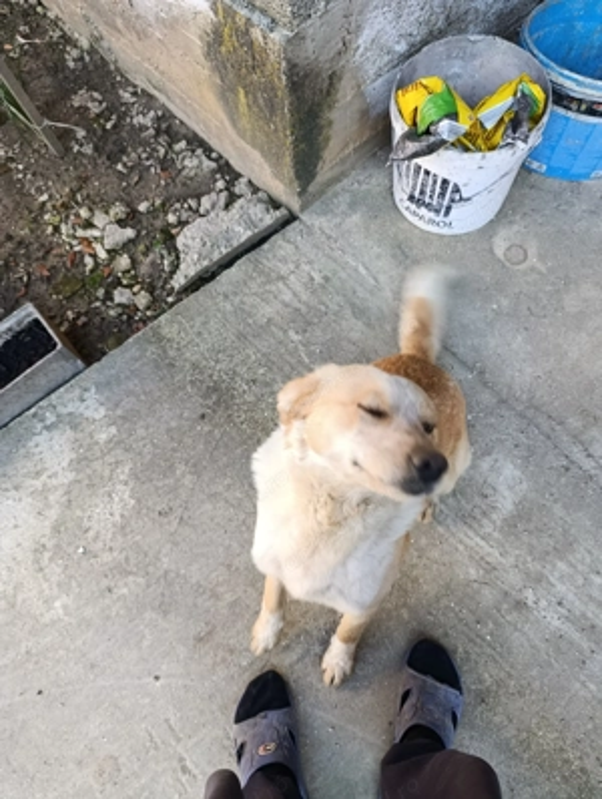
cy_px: 400
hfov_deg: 59.0
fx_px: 532
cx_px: 301
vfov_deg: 73.8
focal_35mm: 23
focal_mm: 6.11
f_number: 1.65
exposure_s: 1/100
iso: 109
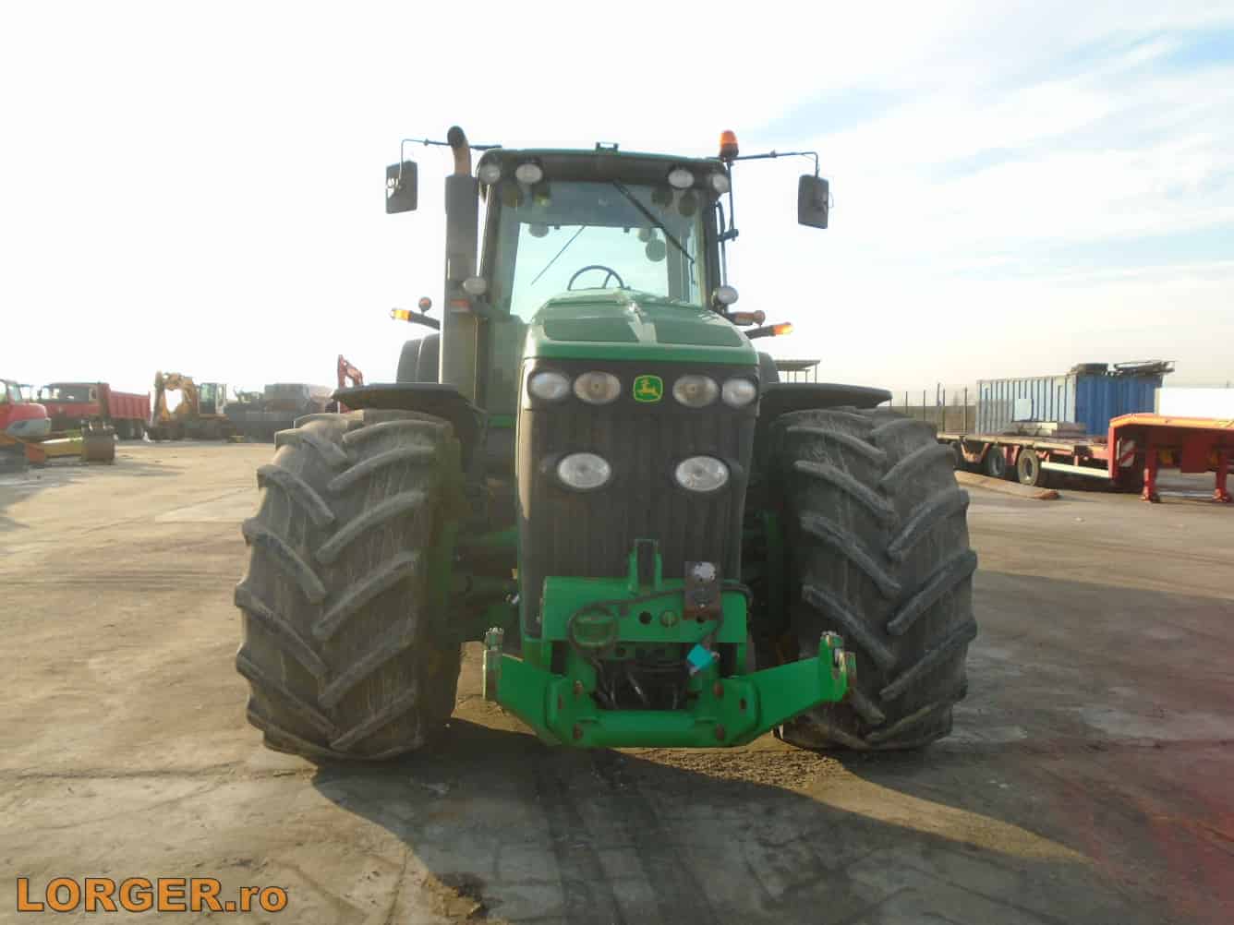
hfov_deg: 67.3
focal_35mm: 26
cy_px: 462
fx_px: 927
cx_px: 617
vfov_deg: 53.1
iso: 100
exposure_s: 1/320
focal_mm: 4.6
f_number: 3.2
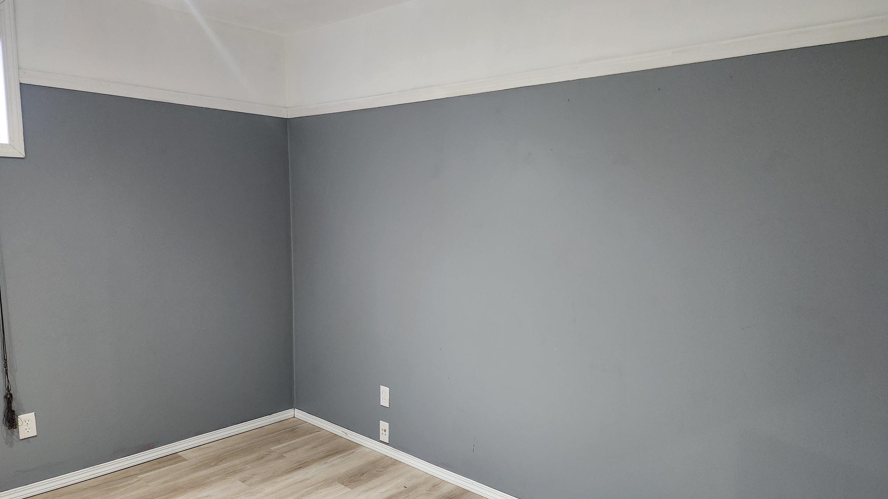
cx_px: 434
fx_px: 612
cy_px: 284
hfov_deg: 71.9
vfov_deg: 44.3
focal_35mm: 26
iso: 640
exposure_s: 1/120
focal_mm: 5.4
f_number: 1.8
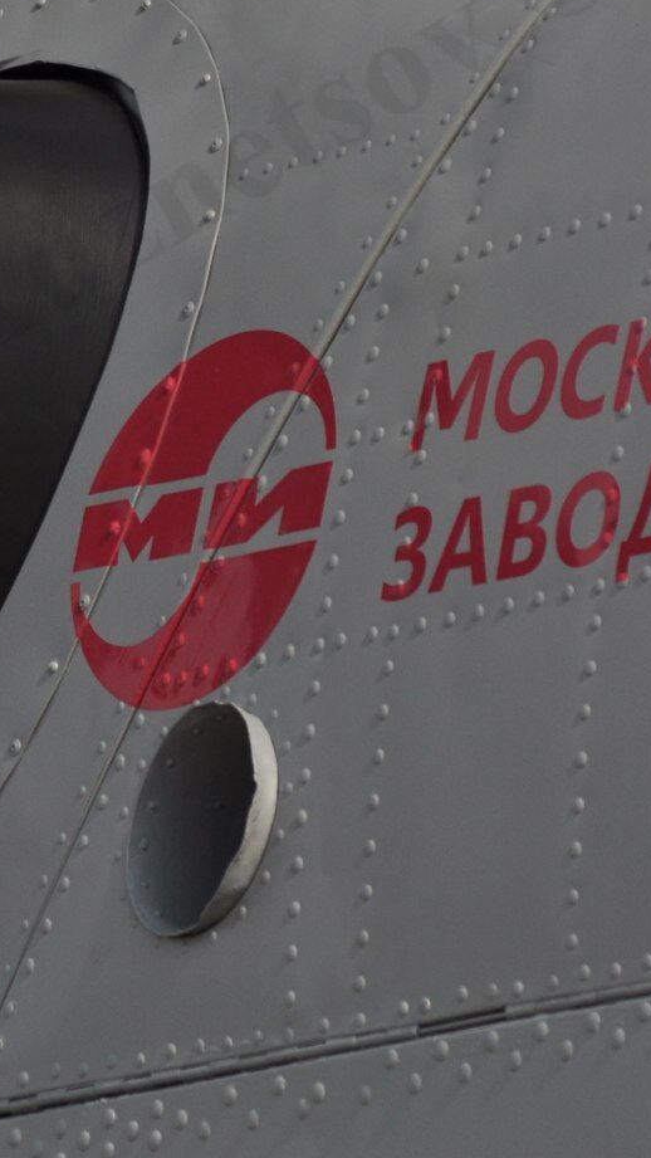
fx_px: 16609
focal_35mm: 541
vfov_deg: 4.0
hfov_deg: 2.2
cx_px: -221
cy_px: 414
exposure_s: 1/1250
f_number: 8
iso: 200
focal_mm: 155
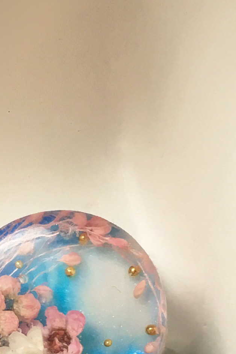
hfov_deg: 10.6
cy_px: 447
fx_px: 1269
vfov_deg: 15.2
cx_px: 24
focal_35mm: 129
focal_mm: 4.15
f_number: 2.2
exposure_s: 1/33
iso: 32
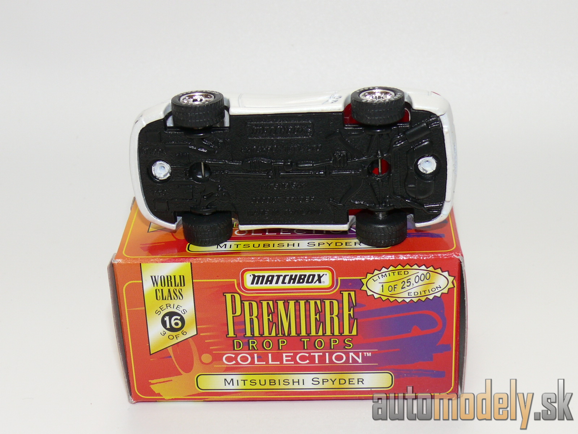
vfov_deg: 20.4
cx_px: 289
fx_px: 1202
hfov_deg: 27.0
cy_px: 217
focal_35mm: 72
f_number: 4
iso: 100
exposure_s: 1/30
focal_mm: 11.1
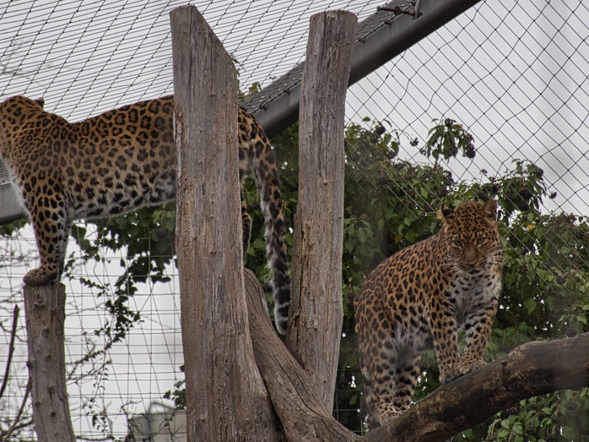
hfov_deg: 8.6
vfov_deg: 6.5
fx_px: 3895
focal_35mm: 229
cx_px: 285
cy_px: 221
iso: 250
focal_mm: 140
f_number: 5.6
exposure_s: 1/400
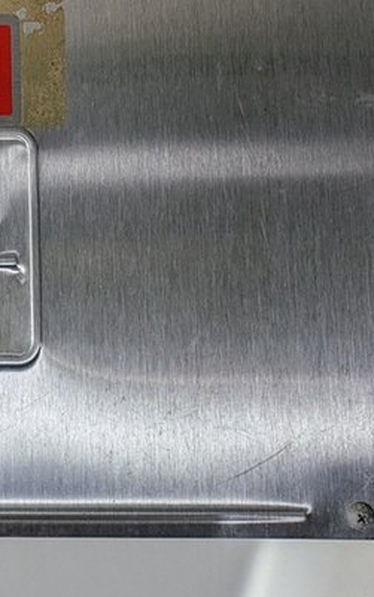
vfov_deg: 24.7
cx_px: -70
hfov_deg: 16.7
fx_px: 1222
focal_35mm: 75
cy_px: -132
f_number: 1.89
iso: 43
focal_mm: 5.43
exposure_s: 1/309
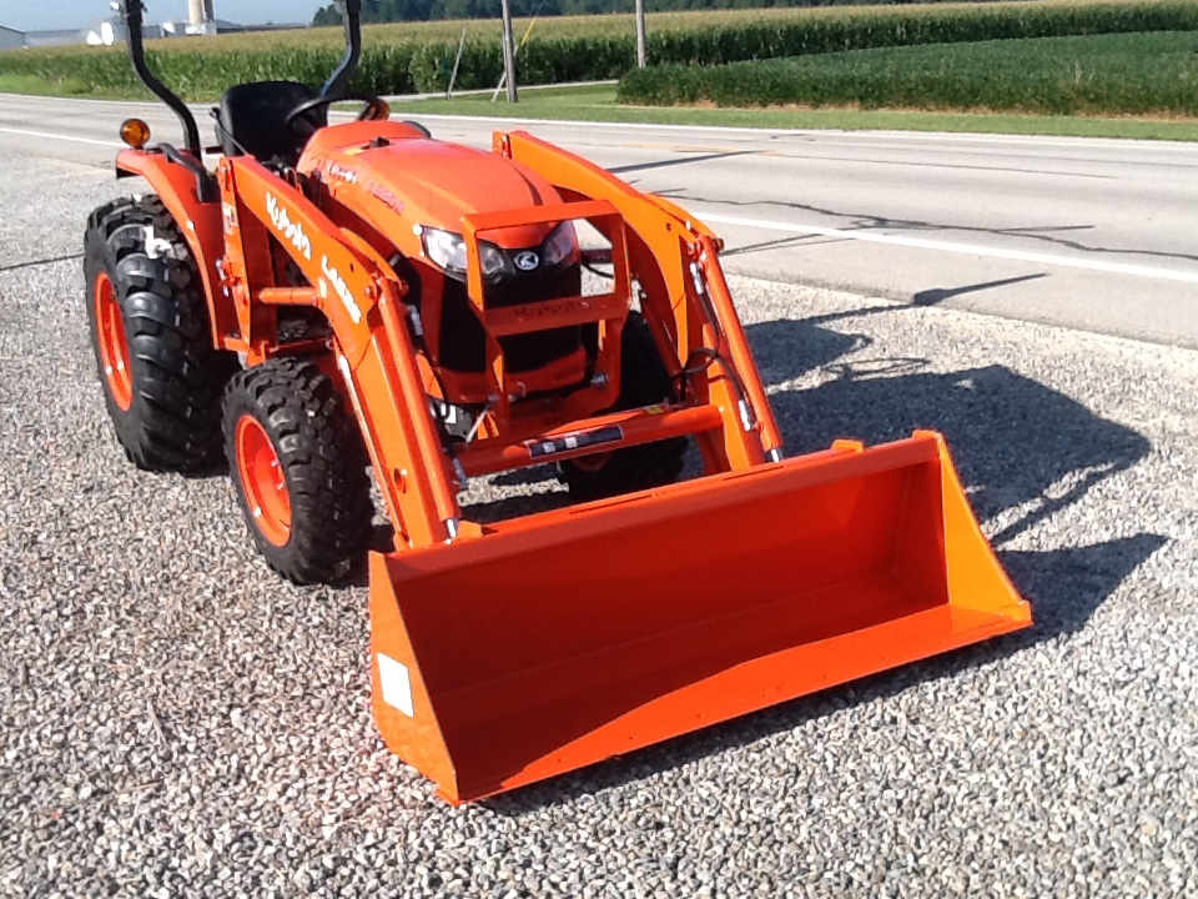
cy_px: 450
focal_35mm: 44
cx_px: 599
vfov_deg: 32.9
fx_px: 1523
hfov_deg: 42.9
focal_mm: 2.03
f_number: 2.4
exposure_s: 1/923
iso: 40
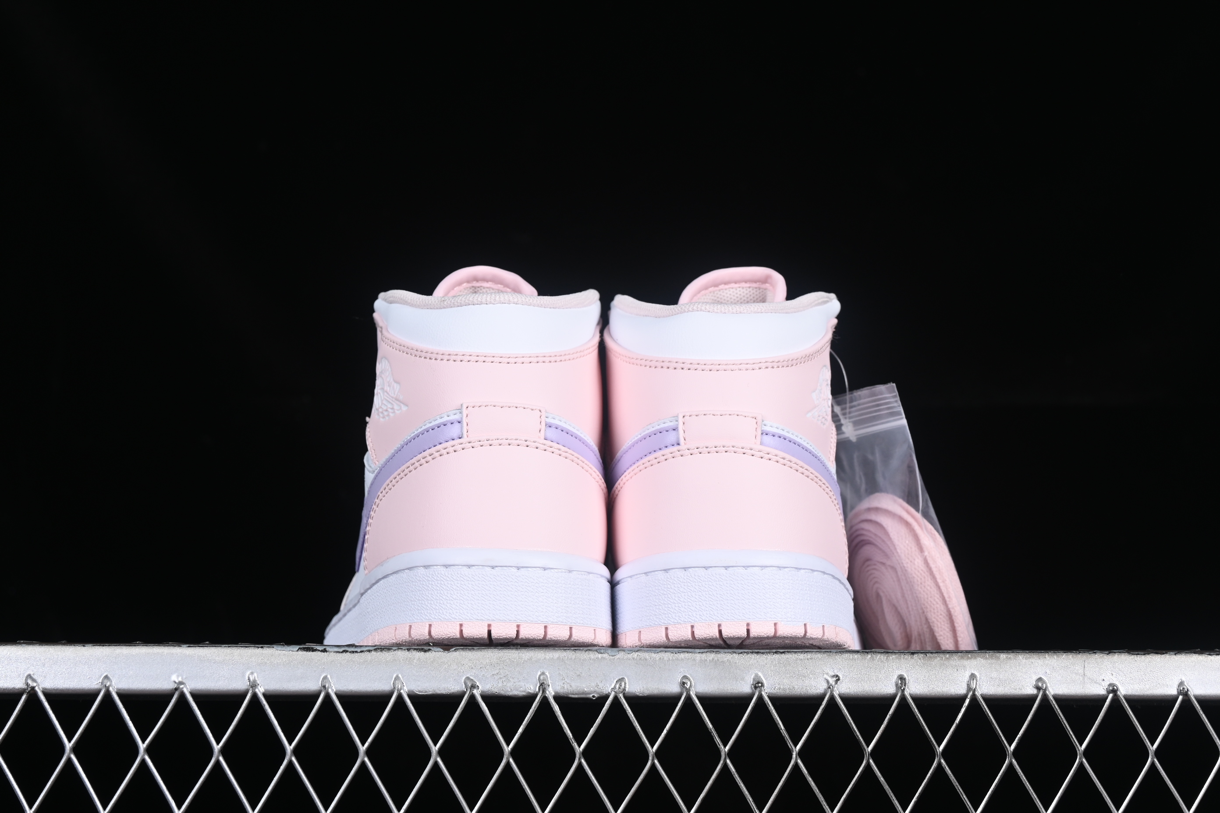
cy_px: 406
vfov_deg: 18.2
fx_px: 2541
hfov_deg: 27.0
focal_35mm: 75
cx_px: 610
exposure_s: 1/80
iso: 160
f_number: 8
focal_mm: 50
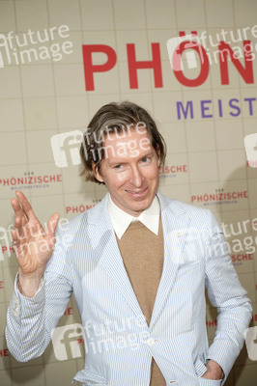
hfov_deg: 20.9
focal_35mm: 65
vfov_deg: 31.0
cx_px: 128
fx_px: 697
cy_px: 193
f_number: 5.6
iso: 320
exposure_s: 1/160
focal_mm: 65
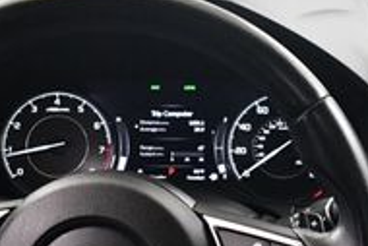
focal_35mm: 121
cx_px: 364
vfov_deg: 11.3
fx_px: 1238
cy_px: 236
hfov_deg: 16.6
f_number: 3.5
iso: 3200
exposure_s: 1/80
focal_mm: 18
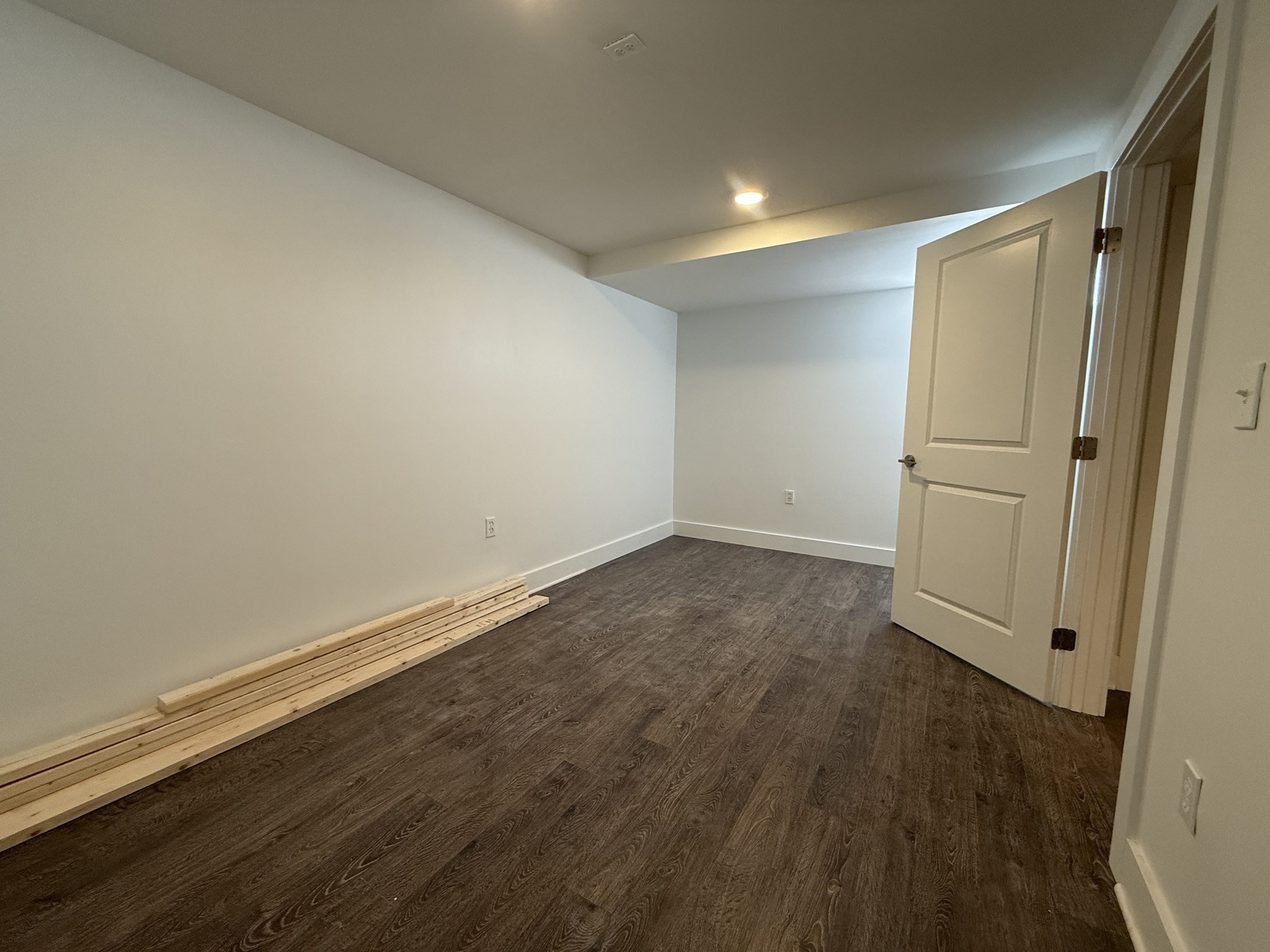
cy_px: 476
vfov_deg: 85.7
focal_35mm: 14
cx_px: 635
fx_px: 514
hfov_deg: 102.1
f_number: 2.2
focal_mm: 2.22
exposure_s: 1/120
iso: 200
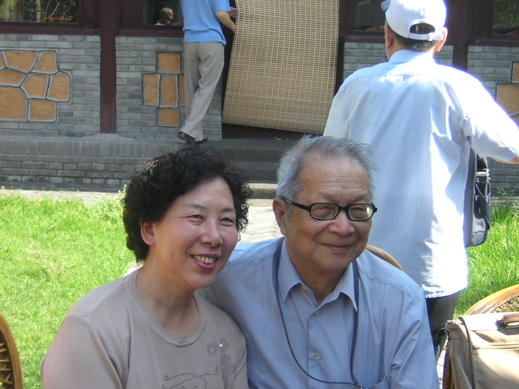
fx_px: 1109
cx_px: 260
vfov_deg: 19.9
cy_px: 194
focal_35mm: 74
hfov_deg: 26.3
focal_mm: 9.6
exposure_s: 1/105
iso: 100
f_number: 3.8
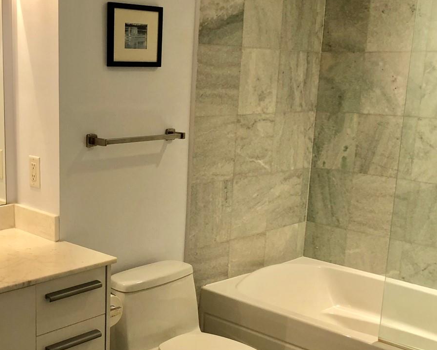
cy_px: 220
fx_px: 634
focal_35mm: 49
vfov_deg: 30.7
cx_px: 124
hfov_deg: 37.4
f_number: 1.8
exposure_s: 1/20
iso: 40
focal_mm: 3.99
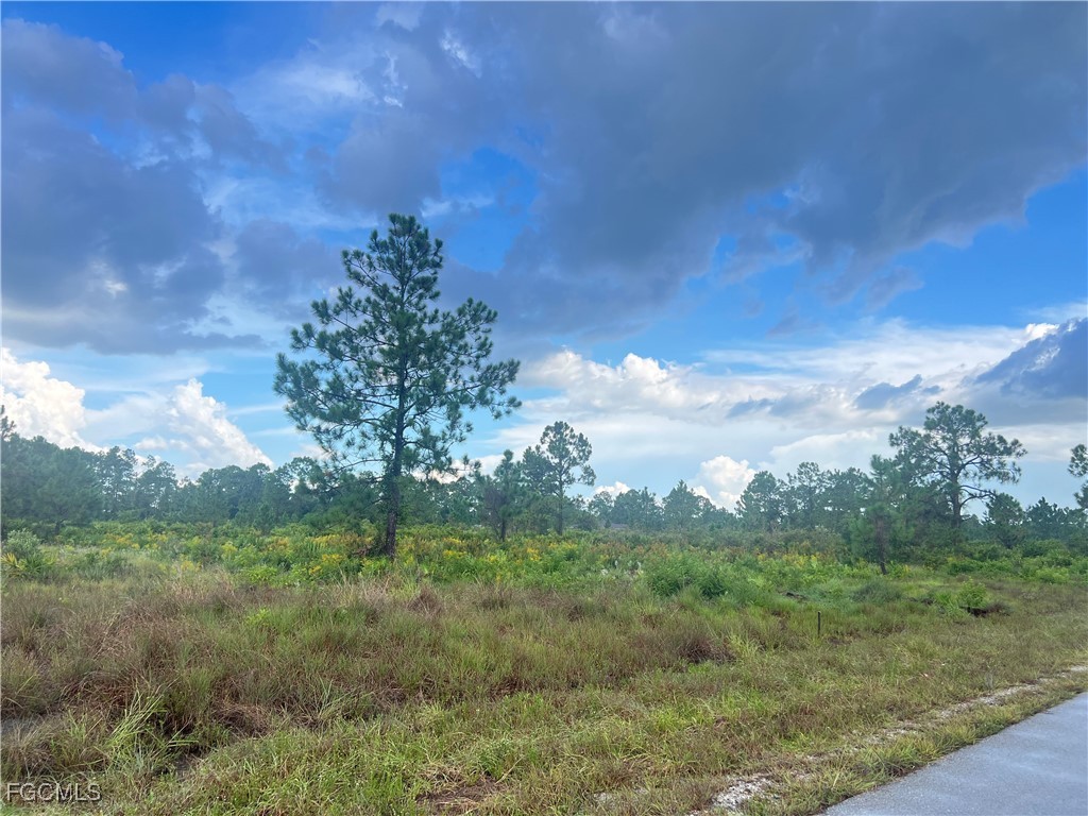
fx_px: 817
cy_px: 408
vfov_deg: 53.1
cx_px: 544
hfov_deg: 67.3
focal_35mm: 26
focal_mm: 5.7
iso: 50
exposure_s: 1/1000
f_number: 1.5
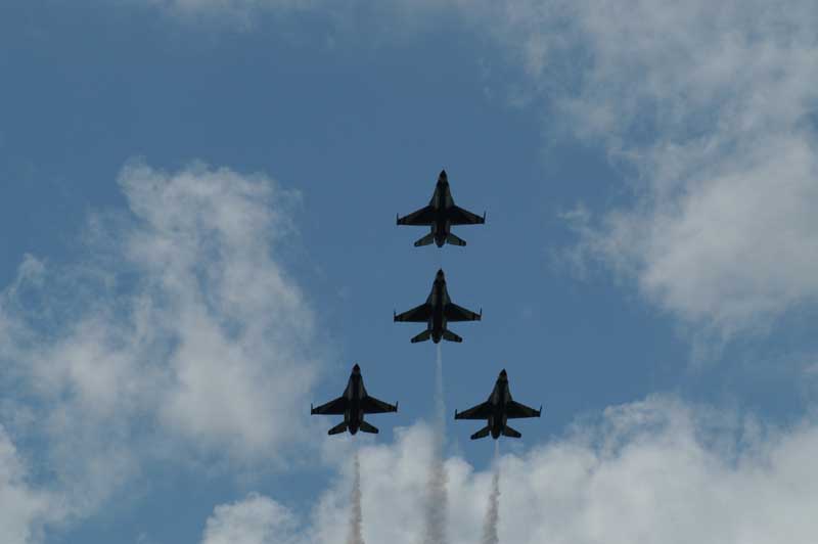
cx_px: 409
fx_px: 5278
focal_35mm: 232
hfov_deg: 8.9
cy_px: 272
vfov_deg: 5.9
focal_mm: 155
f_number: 9
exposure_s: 1/1250
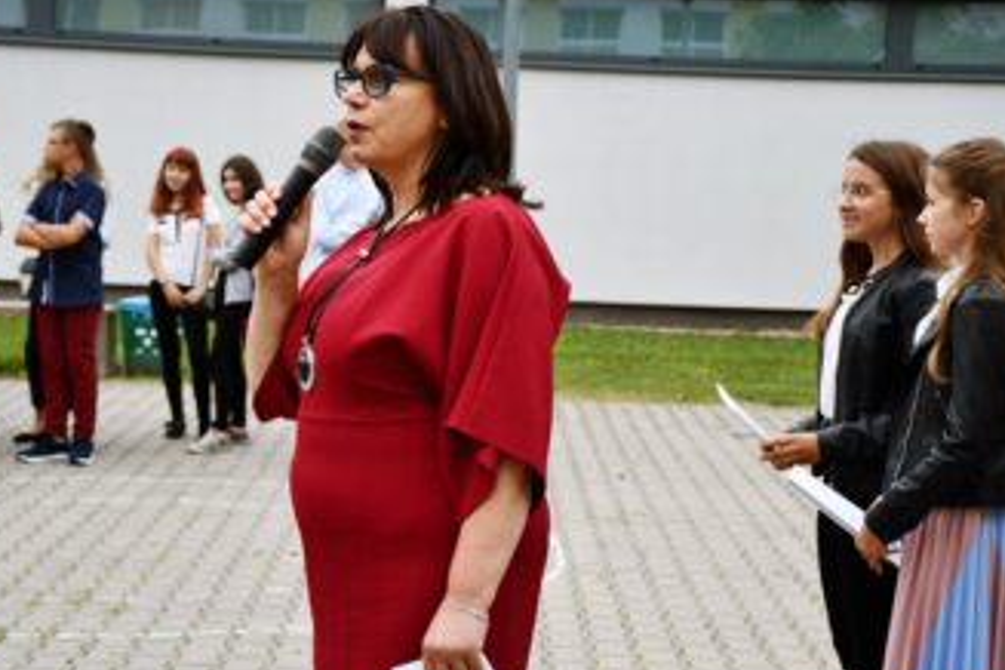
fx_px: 2289
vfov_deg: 16.7
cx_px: 473
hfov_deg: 24.8
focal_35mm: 82
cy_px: 333
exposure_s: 1/250
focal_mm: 45
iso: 220
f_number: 5.6
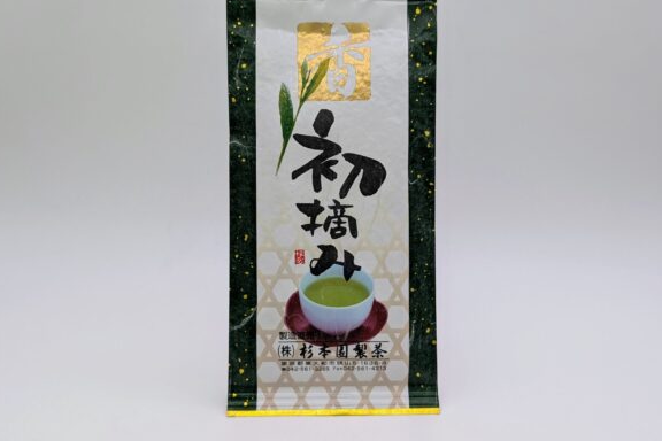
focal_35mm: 26
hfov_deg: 69.4
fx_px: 478
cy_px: 203
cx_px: 331
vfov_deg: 49.5
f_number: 1.68
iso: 26
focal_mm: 6.9
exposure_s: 1/78.6
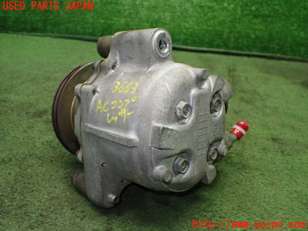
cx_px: 154
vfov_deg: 46.8
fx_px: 267
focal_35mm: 30
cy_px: 116
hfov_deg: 60.0
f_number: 2.3
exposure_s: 1/125
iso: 640
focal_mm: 5.4
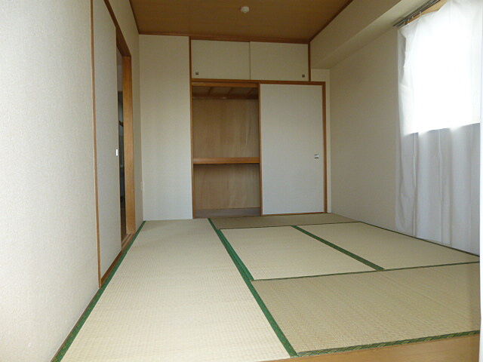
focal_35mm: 25
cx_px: 242
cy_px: 181
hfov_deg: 69.4
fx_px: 349
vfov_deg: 54.9
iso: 250
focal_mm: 4.5
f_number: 3.1
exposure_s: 1/60
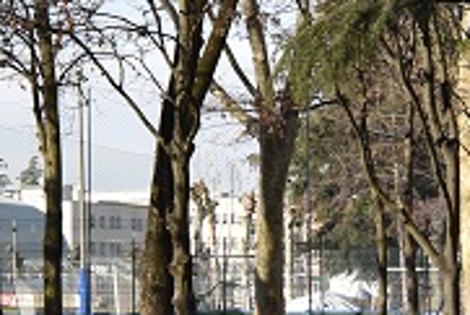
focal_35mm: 149
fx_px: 1947
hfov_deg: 11.7
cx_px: -592
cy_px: 141
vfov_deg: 9.2
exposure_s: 1/320
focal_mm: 20
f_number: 9
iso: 200
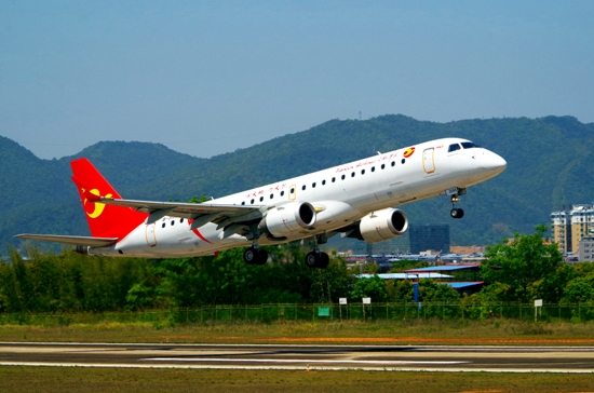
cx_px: 297
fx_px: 3325
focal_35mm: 202
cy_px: 196
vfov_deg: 6.8
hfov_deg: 10.2
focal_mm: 135
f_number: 11
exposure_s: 1/1500
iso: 280
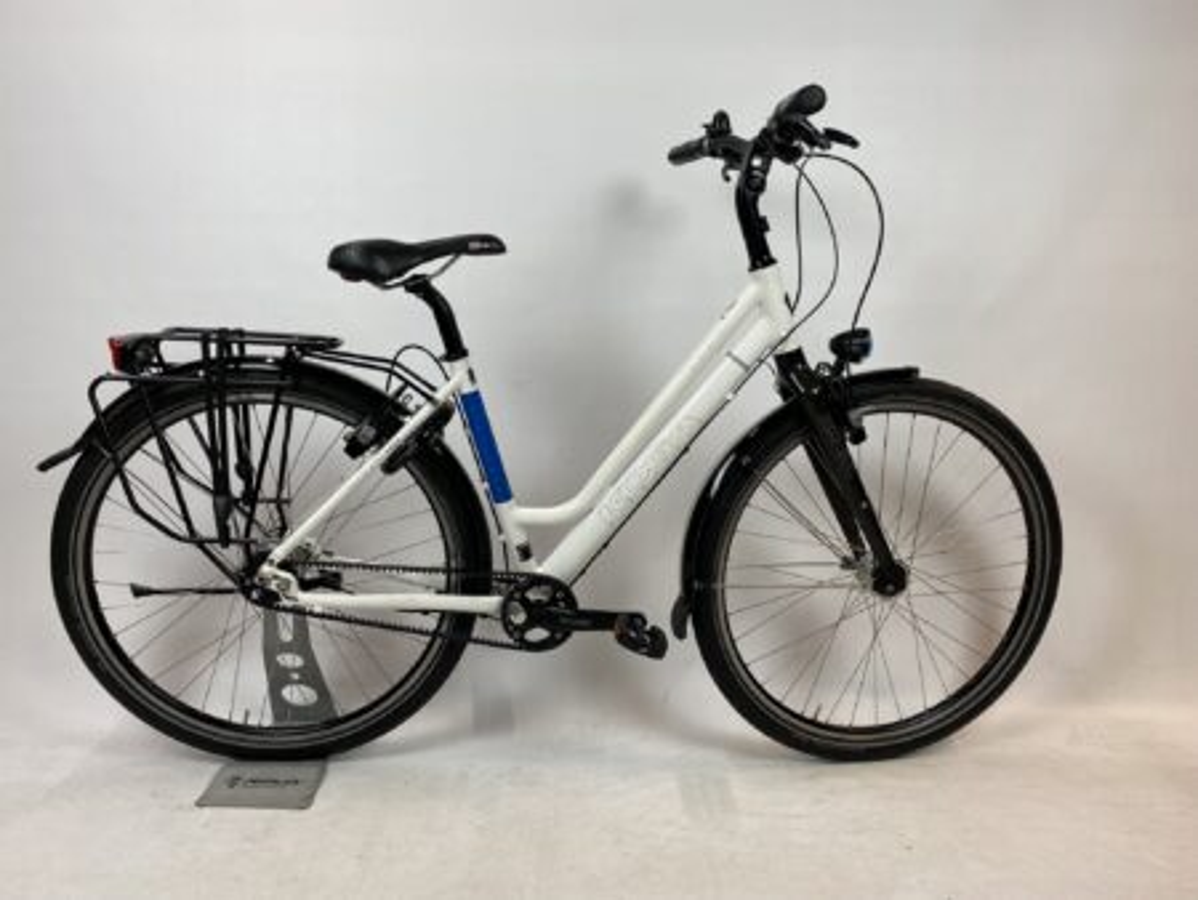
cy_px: 450
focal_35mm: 26
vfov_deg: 53.1
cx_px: 599
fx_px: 900
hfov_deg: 67.3
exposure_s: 1/100
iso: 80
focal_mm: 4.25
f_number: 1.8
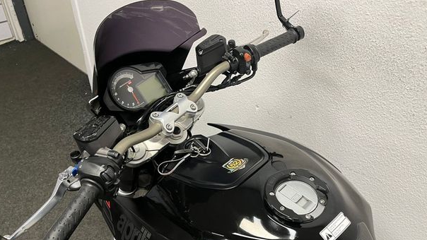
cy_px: 157
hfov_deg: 64.3
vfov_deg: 38.6
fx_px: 340
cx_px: 219
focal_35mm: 30
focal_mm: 5.1
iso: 100
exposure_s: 1/50
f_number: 1.6
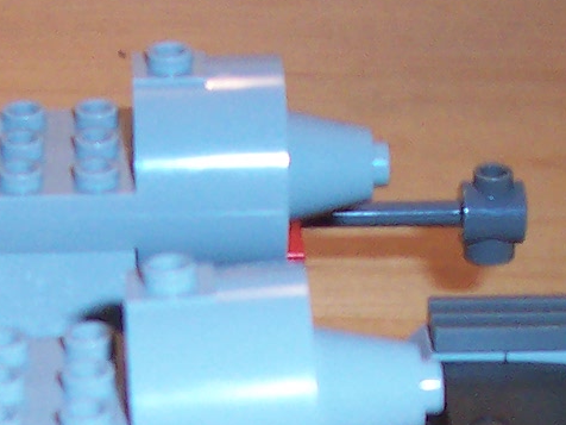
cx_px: 182
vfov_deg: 9.0
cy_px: 756
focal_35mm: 158
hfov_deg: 12.5
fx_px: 2583
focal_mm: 5.6
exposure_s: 1/60
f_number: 2.8
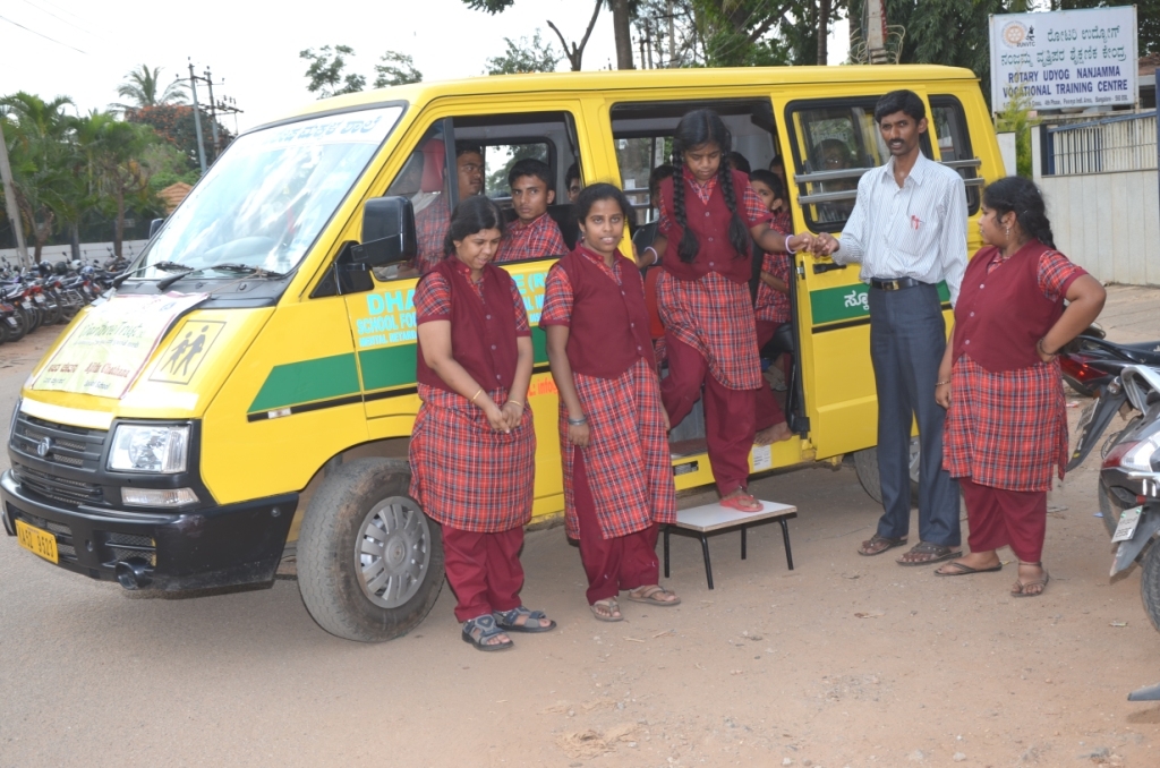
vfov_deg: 27.9
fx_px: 1543
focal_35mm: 48
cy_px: 384
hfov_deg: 41.2
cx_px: 580
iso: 100
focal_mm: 32
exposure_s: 1/160
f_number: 6.3
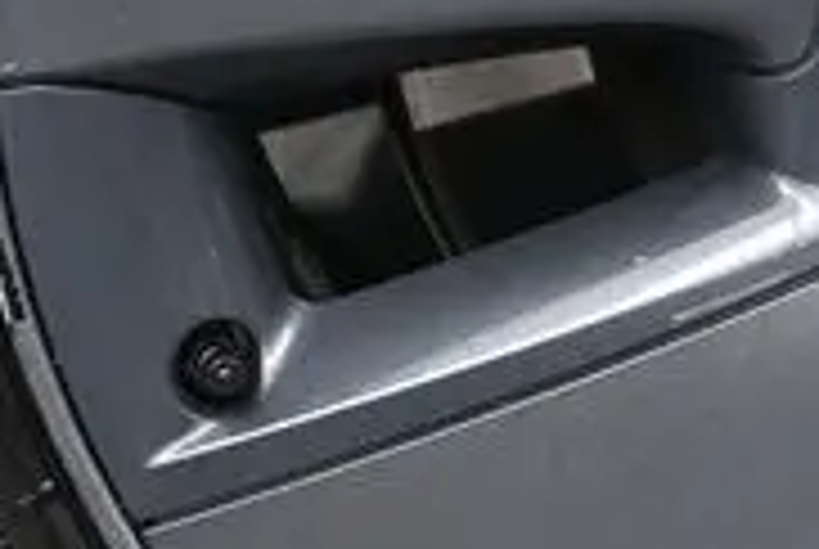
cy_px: -133
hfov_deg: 9.2
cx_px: 1044
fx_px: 4990
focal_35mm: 219
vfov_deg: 6.3
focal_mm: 26
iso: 720
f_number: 4.5
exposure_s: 1/125
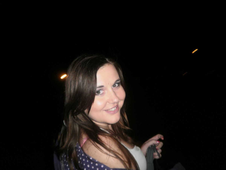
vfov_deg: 53.1
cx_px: 113
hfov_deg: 67.3
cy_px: 85
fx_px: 170
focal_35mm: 26
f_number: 2.6
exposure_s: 1/25
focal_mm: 4.65
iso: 125
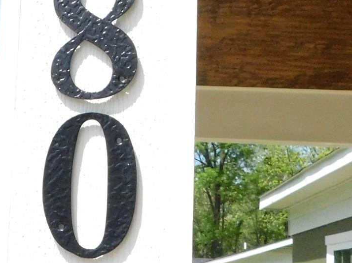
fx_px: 671
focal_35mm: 66
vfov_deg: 21.9
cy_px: 217
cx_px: 69
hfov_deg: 28.7
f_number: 6
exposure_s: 1/1500
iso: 800
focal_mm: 4
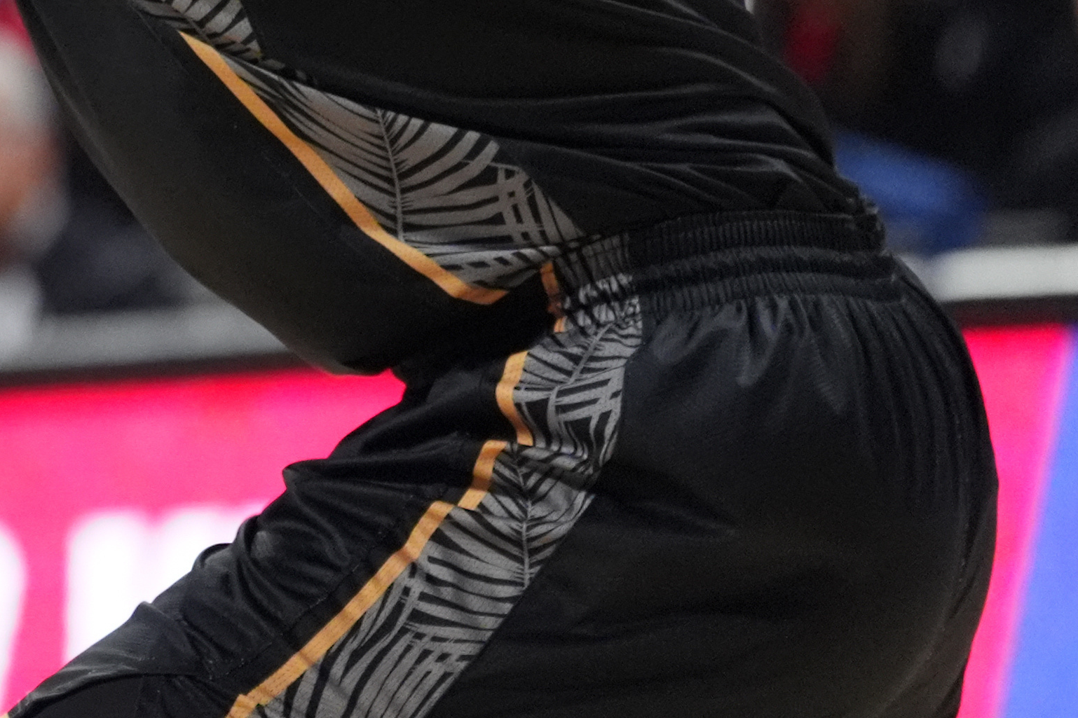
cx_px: -842
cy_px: -436
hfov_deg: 3.7
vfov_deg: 2.5
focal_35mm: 558
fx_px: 16706
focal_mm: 143
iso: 4000
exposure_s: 1/1600
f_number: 3.2
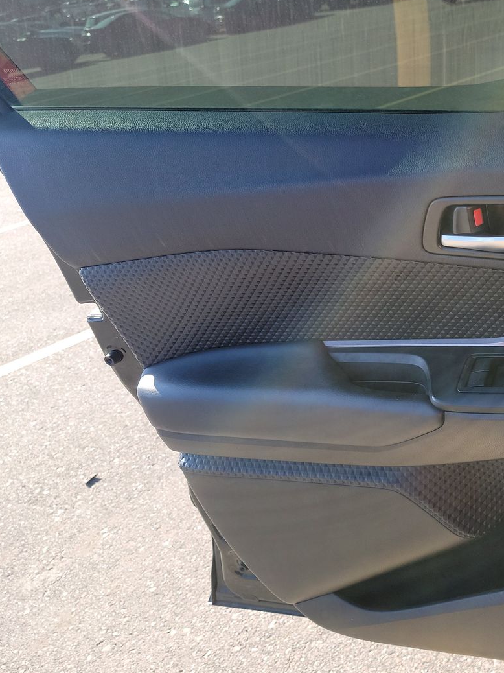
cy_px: 327
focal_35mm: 37
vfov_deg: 50.1
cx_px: 484
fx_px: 719
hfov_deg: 35.6
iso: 50
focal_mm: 6.7
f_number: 1.8
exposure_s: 1/186
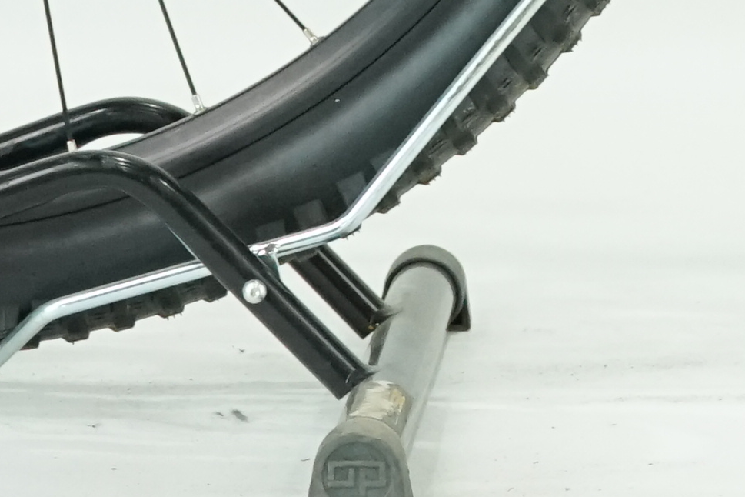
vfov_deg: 3.8
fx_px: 7305
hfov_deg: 5.7
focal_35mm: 353
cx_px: 1299
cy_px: -1039
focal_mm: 57
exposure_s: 1/200
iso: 2500
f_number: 6.3
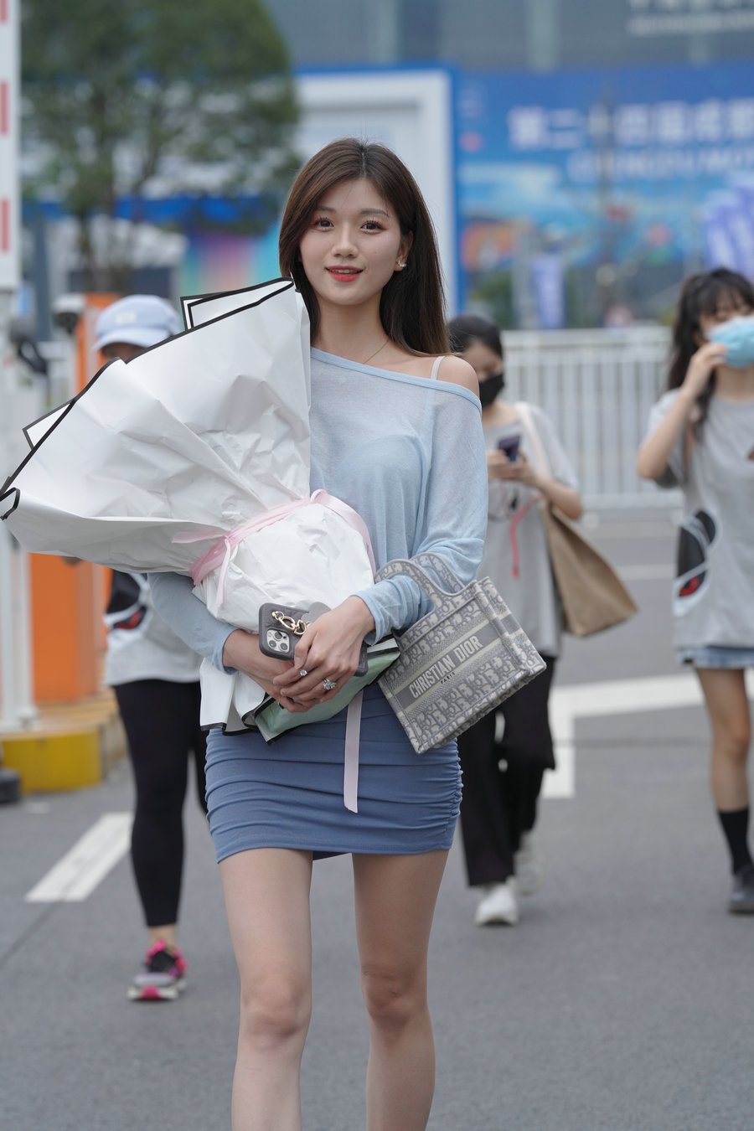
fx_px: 4241
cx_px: 377
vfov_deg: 15.2
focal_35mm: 135
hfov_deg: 10.2
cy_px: 566
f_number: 4.5
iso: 640
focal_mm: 135
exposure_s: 1/640
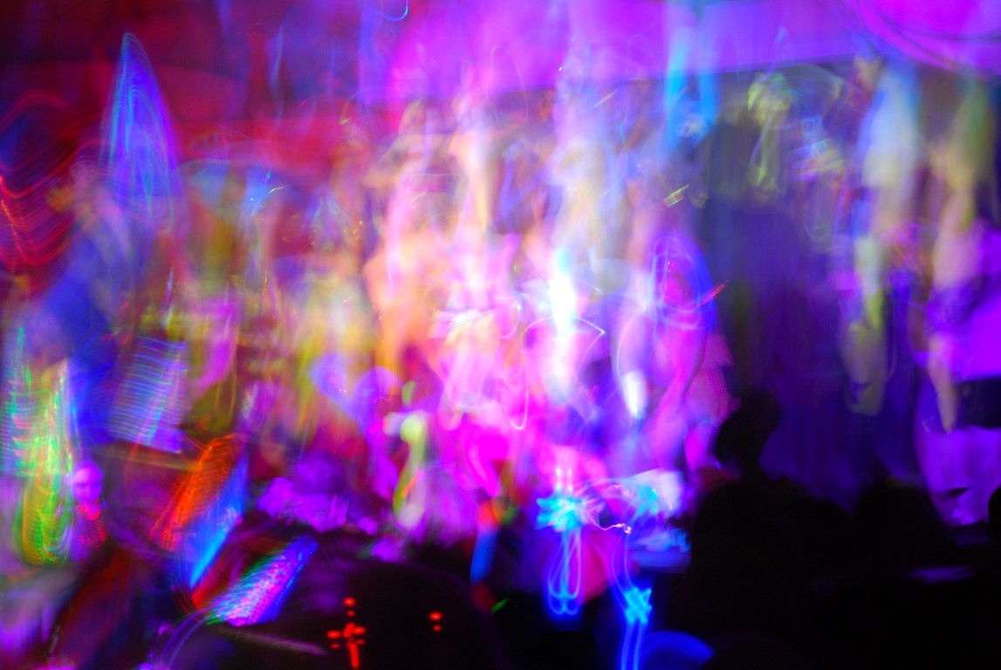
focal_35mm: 69
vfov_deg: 19.8
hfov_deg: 29.2
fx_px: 1921
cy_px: 335
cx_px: 500
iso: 400
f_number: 5.3
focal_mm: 46
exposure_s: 3
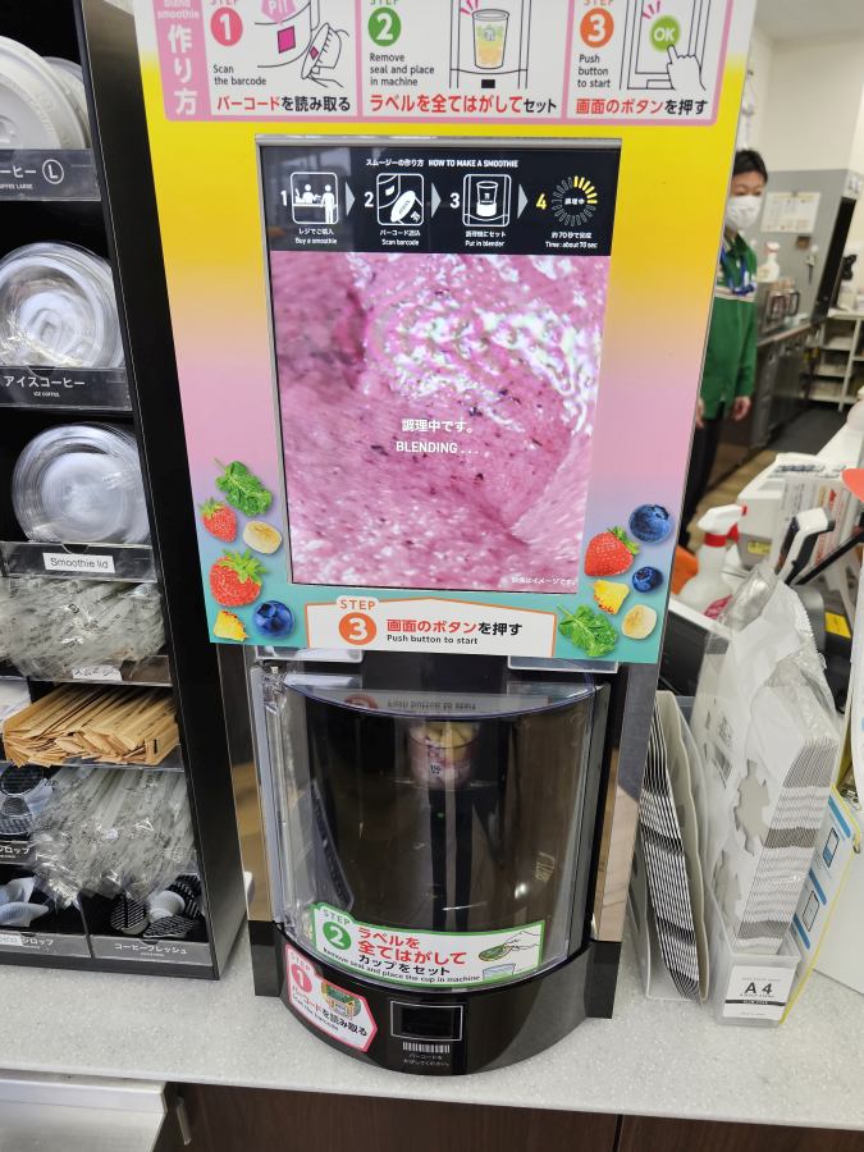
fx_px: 765
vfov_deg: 73.9
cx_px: 432
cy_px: 576
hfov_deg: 58.9
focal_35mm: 23
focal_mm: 6.3
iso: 125
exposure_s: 1/100
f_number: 1.7
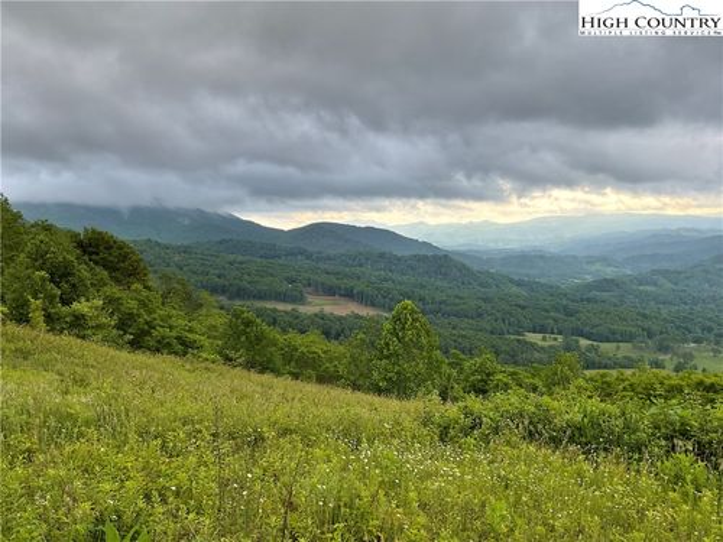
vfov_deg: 48.2
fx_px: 606
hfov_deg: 61.7
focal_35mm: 29
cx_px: 362
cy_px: 271
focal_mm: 3
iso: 25
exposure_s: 1/122
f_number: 1.8
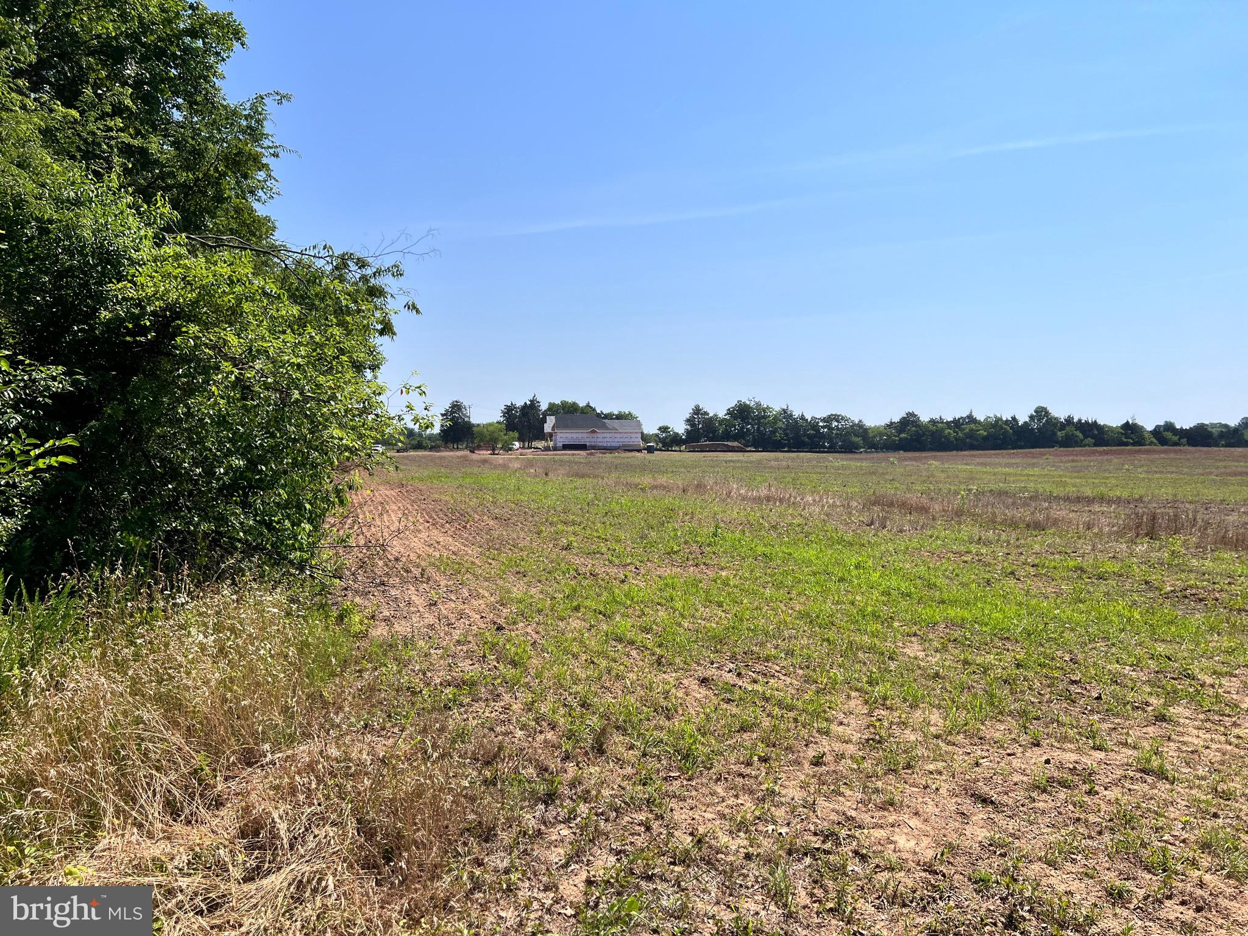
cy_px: 468
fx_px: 937
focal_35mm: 26
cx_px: 624
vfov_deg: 53.1
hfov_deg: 67.3
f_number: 1.5
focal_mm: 5.7
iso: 50
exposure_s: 1/8696
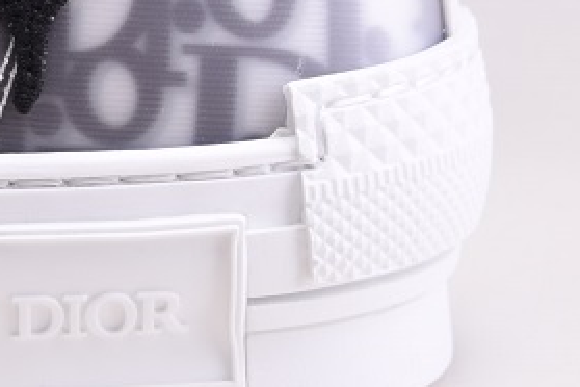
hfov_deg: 6.3
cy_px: -174
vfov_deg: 4.2
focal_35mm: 323
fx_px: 5203
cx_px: -127
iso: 100
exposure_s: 1/125
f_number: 11
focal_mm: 75
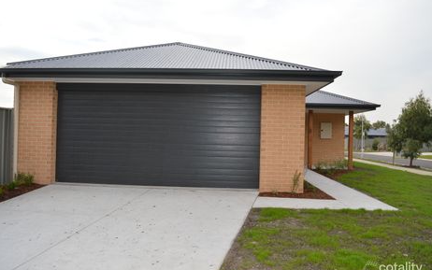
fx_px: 330
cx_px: 218
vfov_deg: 44.6
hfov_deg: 66.5
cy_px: 141
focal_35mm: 28
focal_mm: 18
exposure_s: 1/200
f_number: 6.3
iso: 100
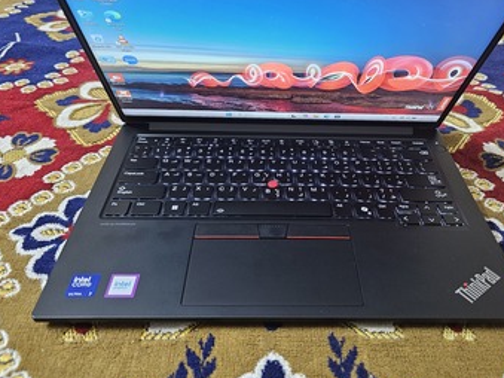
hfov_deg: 58.1
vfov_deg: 45.2
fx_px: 451
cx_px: 289
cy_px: 153
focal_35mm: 31
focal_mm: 6.3
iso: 640
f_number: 1.7
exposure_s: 1/40
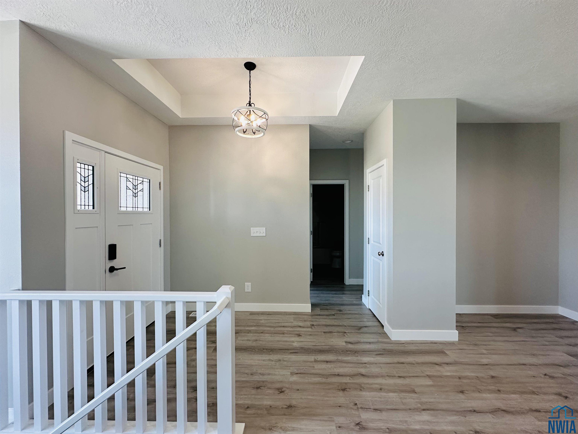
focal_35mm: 14
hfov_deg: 102.1
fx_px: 234
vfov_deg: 85.7
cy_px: 217
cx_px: 289
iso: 200
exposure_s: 1/120
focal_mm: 2.22
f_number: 2.2
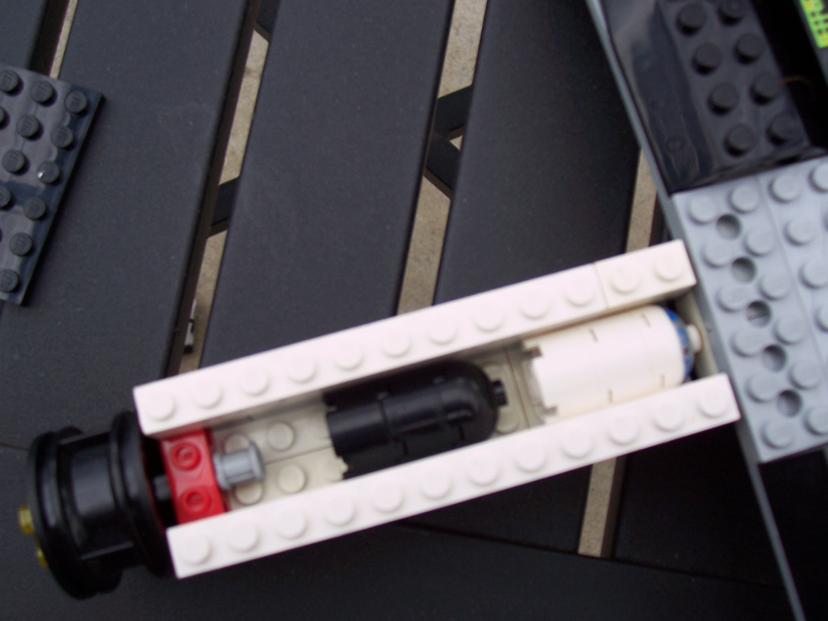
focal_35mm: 42
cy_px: 310
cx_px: 414
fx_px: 1005
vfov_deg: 34.3
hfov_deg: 44.8
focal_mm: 7
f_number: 3
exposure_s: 1/180
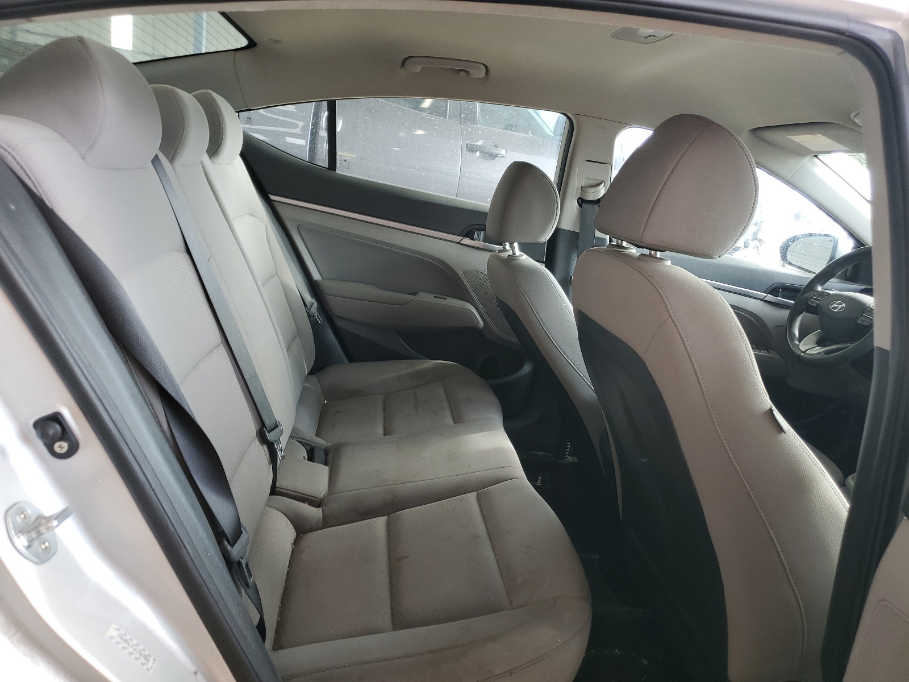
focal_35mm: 26
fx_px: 683
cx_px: 454
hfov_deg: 67.3
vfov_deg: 53.1
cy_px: 341
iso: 51
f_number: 1.5
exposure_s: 1/60.2
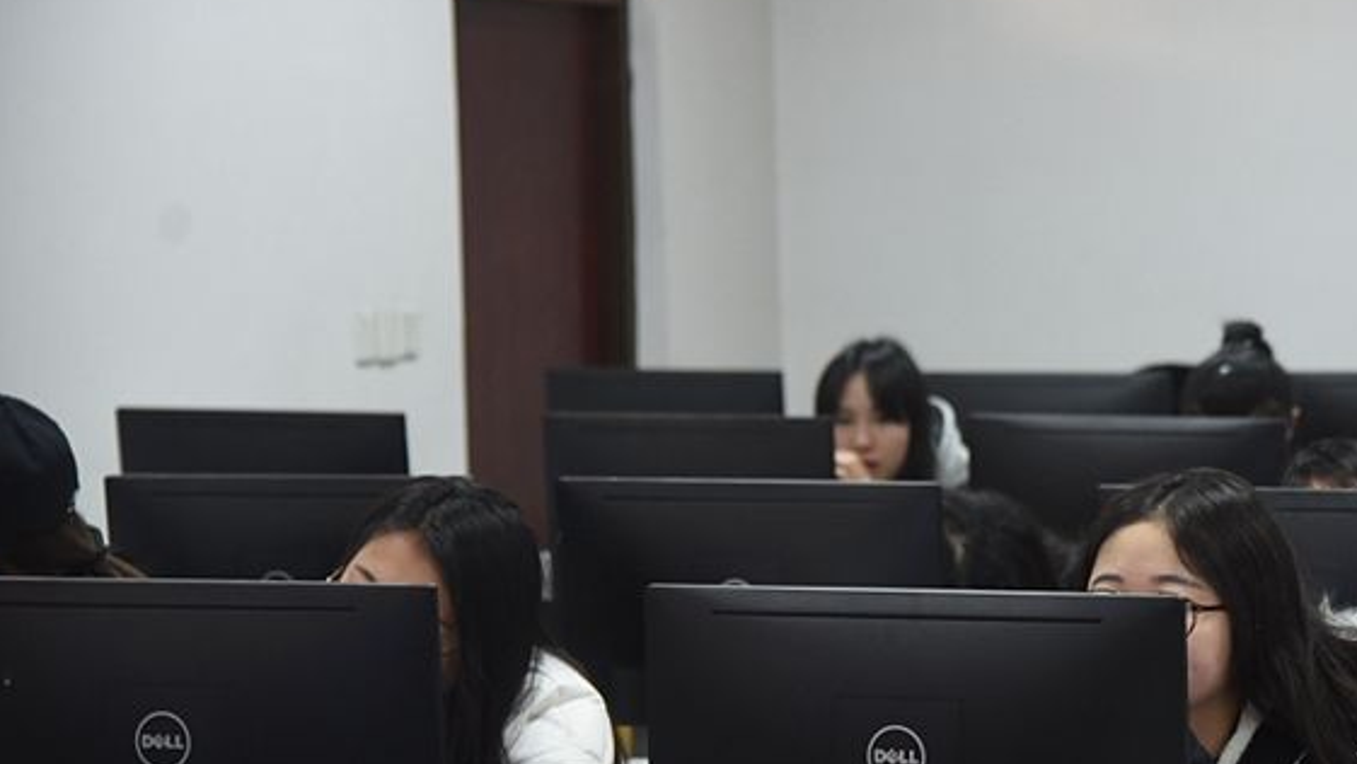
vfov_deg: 9.3
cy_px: 418
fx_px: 4715
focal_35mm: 131
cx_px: 1067
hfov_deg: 16.3
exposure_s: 1/80
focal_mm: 78
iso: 1800
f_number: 4
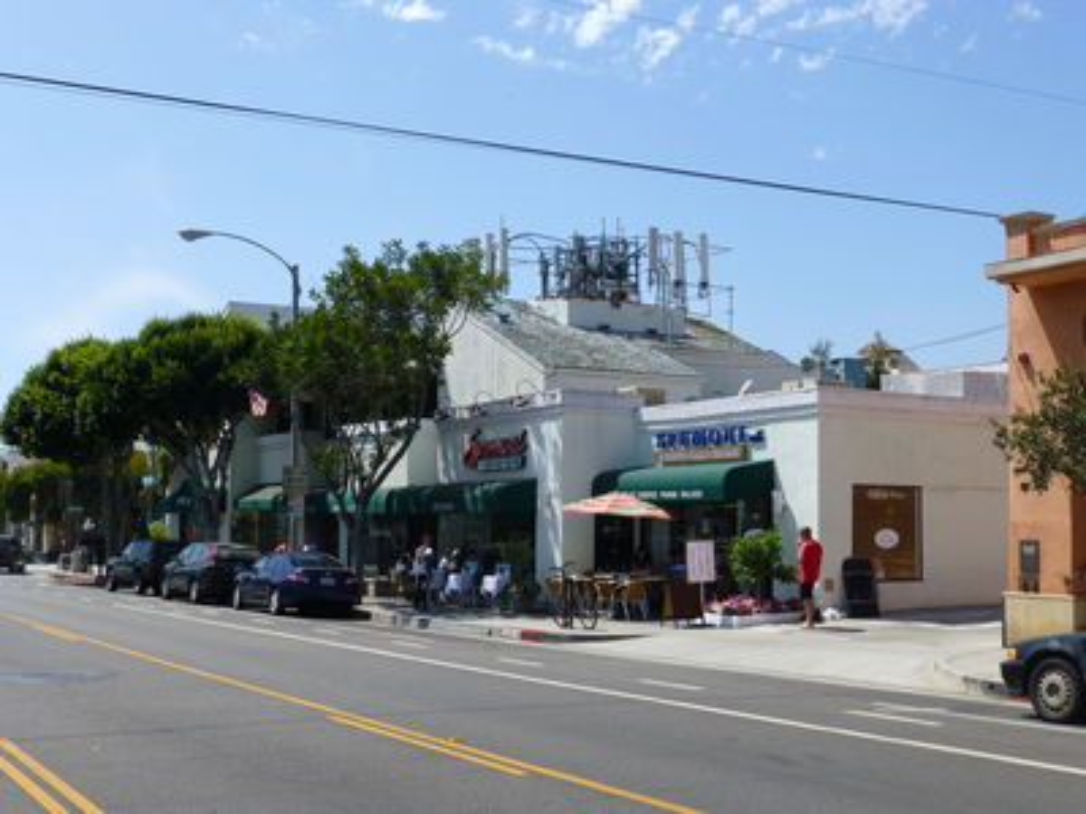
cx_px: 543
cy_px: 407
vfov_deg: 32.9
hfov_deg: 42.9
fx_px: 1380
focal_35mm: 44
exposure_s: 1/1000
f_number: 4.1
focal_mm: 7.9
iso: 100
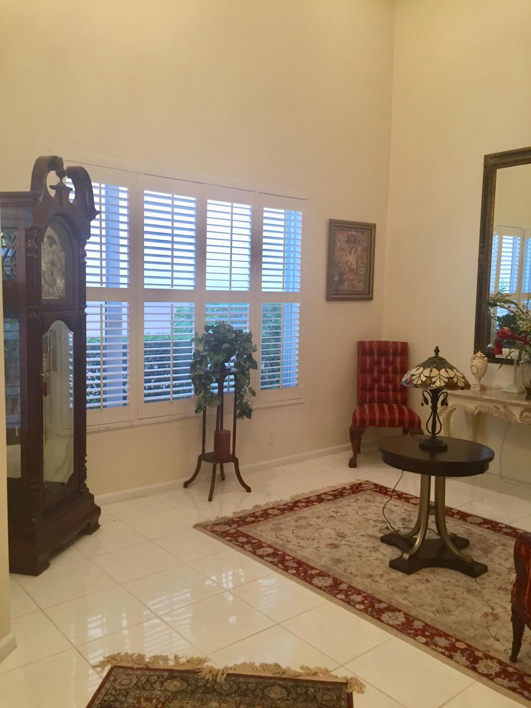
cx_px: 266
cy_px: 354
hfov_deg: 48.2
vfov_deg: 61.7
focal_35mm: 29
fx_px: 593
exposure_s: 1/30
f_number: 2.2
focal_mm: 4.15
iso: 50
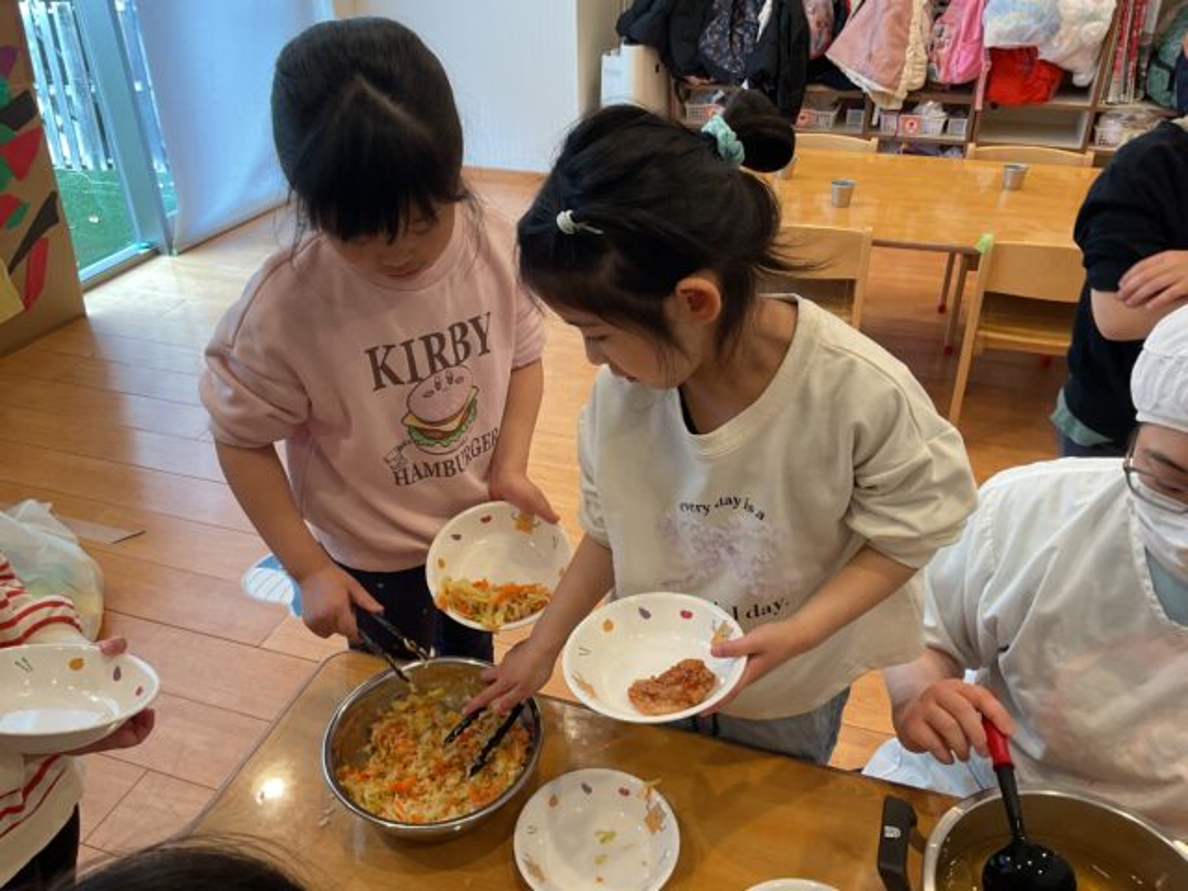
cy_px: 446
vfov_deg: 48.2
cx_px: 594
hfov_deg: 61.7
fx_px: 995
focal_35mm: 29
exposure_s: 1/60
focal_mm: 3
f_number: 1.8
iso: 50
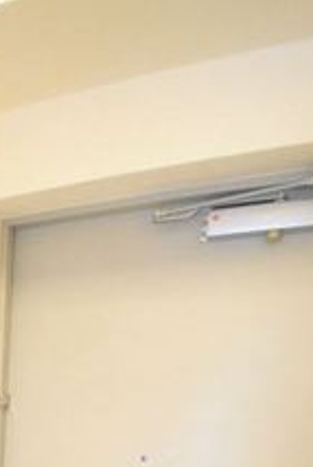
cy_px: 594
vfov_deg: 36.6
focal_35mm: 36
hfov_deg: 32.4
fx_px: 467
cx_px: -35
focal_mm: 8
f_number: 4.5
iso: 1400
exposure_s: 1/30
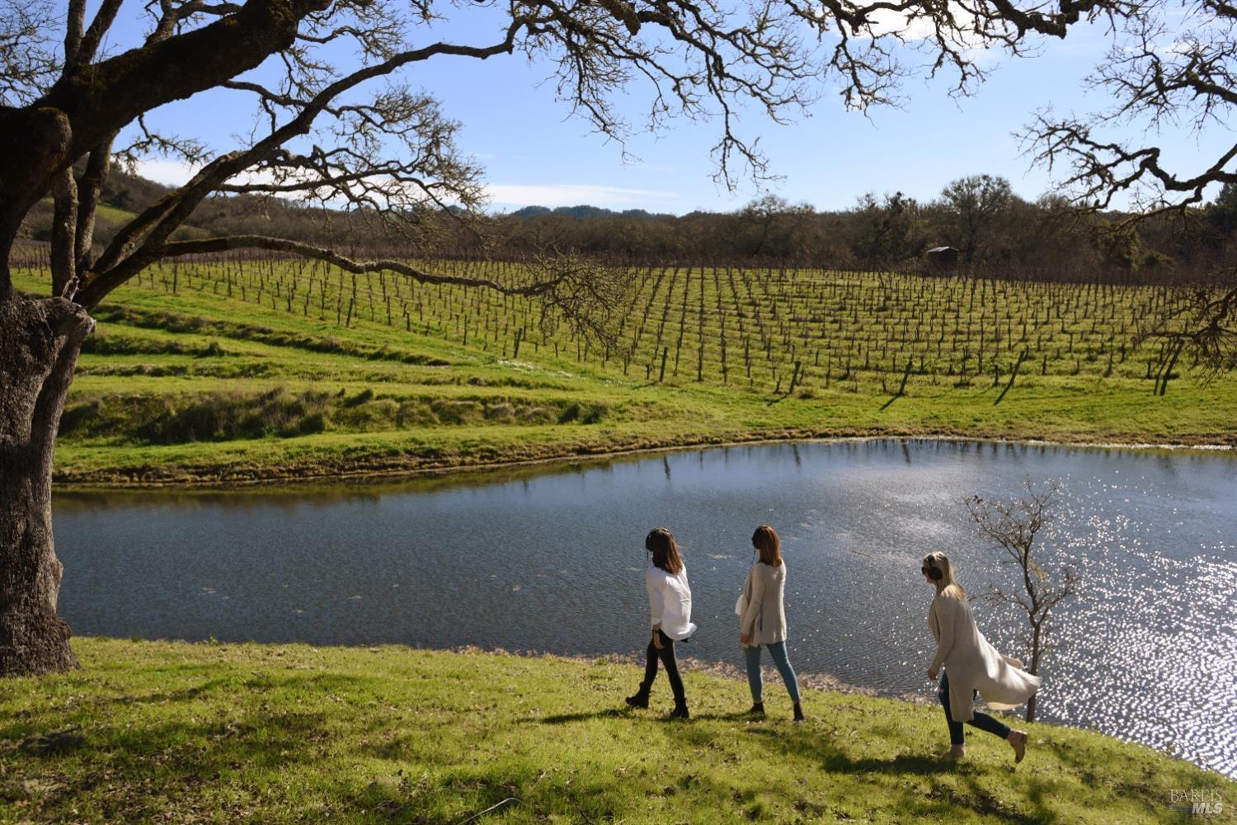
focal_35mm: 30
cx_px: 618
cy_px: 412
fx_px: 1031
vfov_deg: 43.6
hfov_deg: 61.9
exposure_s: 1/3200
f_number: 8
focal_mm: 30
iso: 400
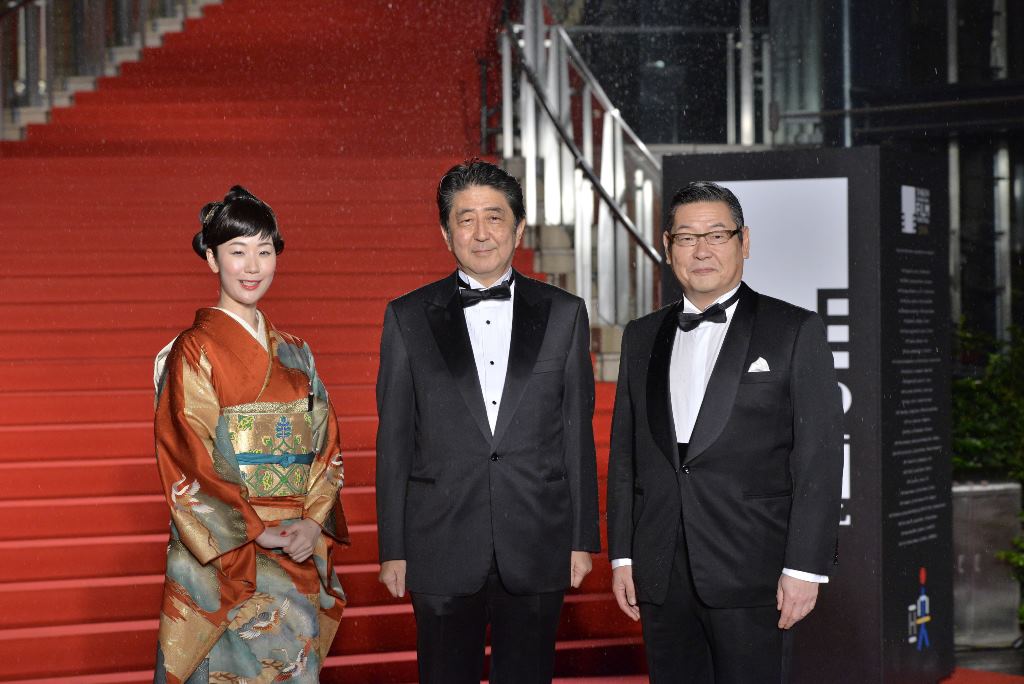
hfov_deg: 21.4
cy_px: 342
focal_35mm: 95
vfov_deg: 14.4
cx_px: 512
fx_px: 2704
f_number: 5.6
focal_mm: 95
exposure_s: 1/640
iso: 2000
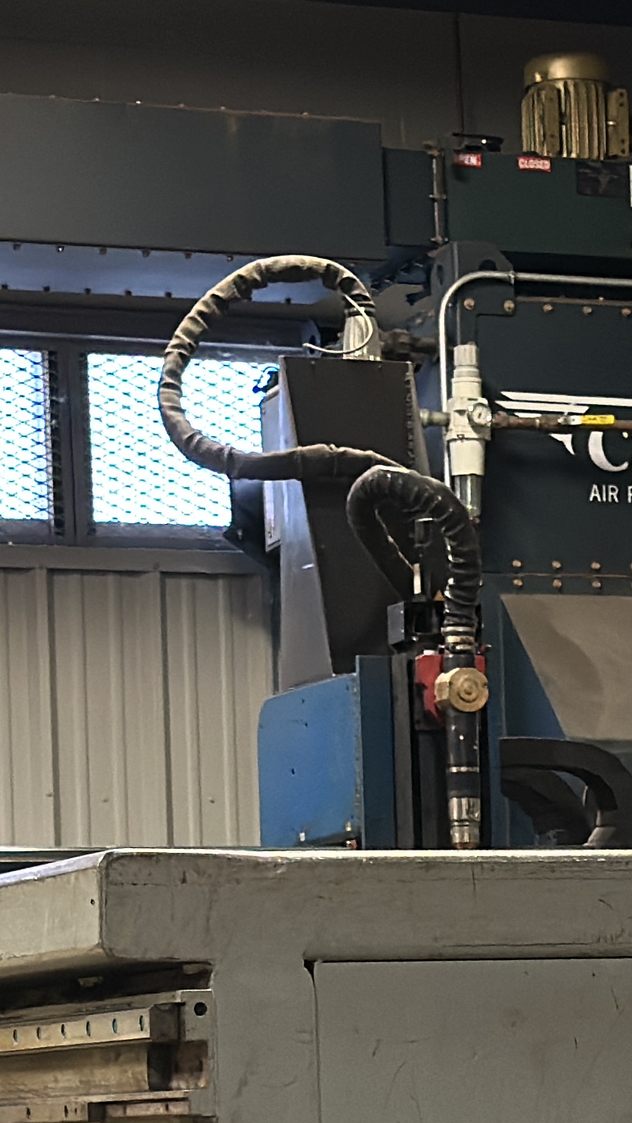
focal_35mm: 147
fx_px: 4378
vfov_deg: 14.4
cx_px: 612
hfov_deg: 8.2
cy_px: 1071
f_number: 1.78
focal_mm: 6.86
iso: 400
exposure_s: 1/40
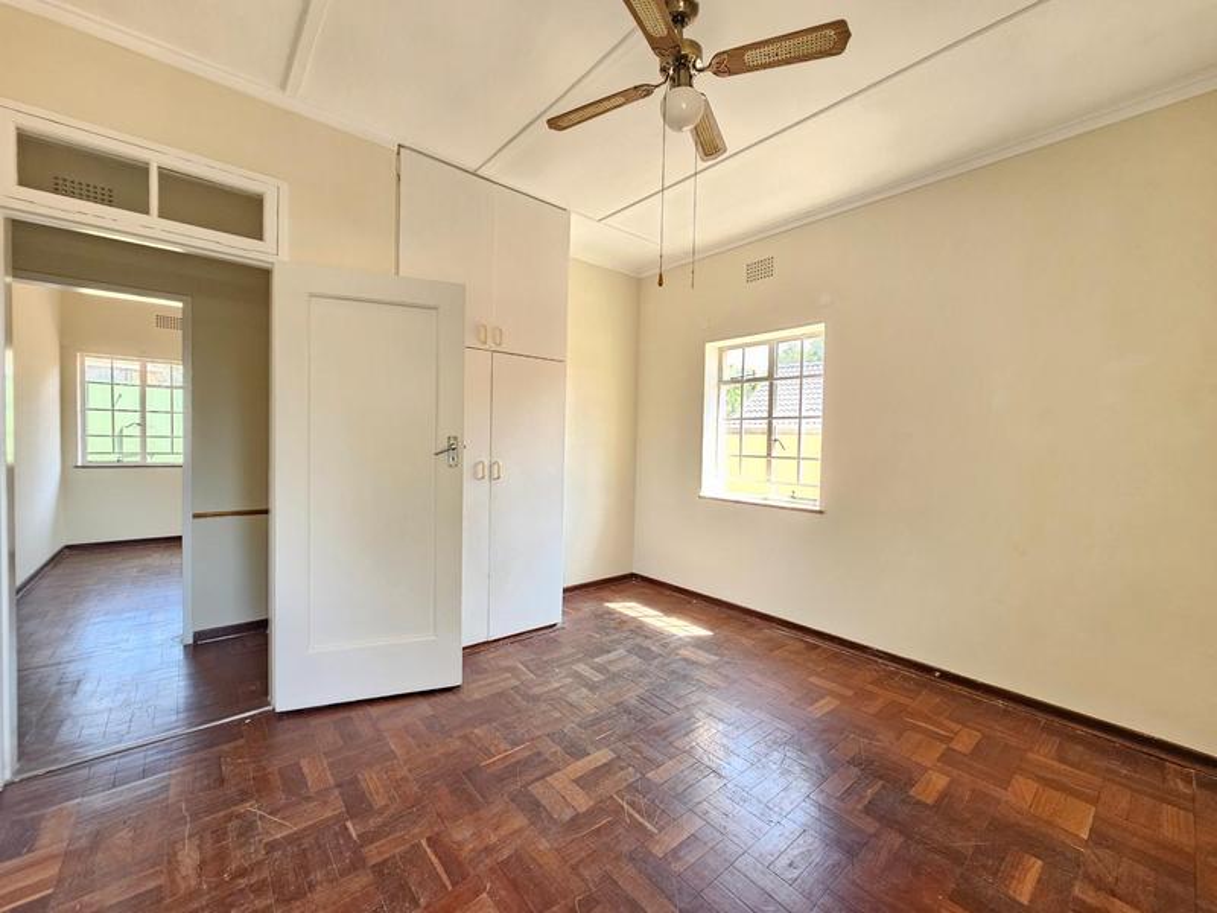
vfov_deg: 89.9
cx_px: 608
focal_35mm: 13
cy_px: 456
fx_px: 457
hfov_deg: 106.2
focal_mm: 2.2
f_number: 2.2
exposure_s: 1/50
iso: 100
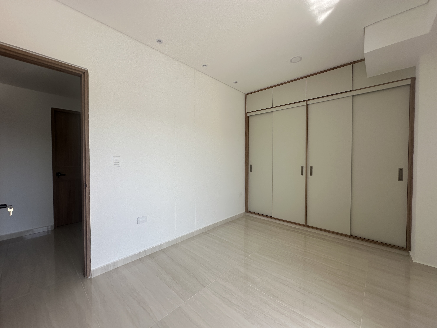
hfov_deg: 102.1
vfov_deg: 85.7
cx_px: 218
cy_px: 164
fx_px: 177
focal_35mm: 14
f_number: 2.2
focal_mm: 2.22
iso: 40
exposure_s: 1/319
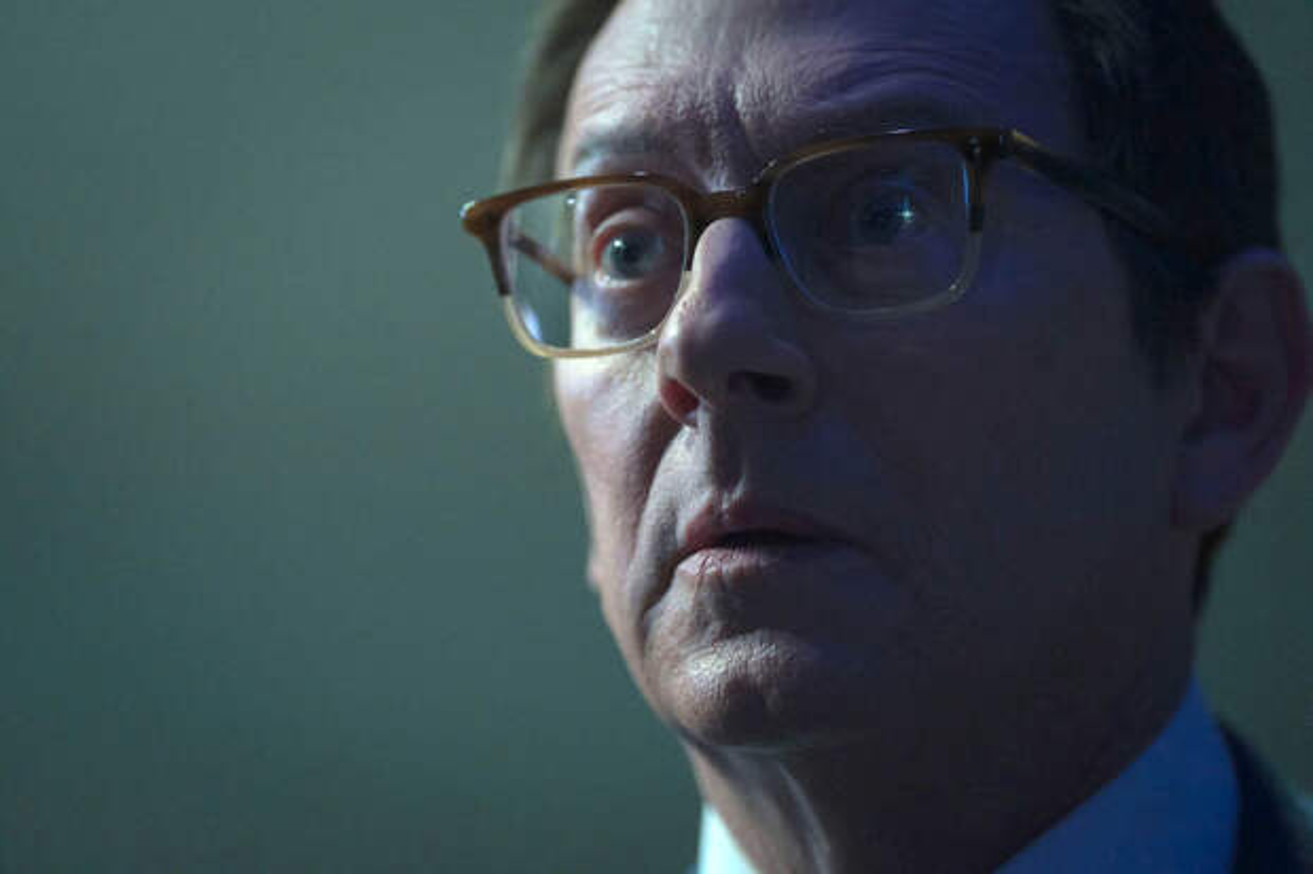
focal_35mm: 153
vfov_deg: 9.0
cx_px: 656
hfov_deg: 13.4
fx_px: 5578
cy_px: 437
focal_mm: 153
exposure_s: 1/125
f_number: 2.8
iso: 2000
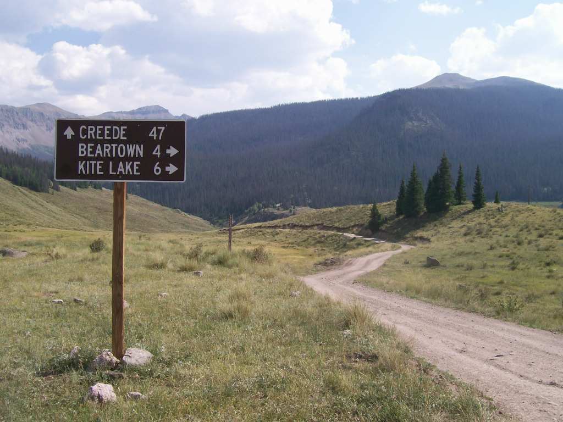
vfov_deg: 39.7
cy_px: 211
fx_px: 586
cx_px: 282
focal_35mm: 36
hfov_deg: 51.4
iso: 80
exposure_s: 1/527
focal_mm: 6
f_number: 4.8
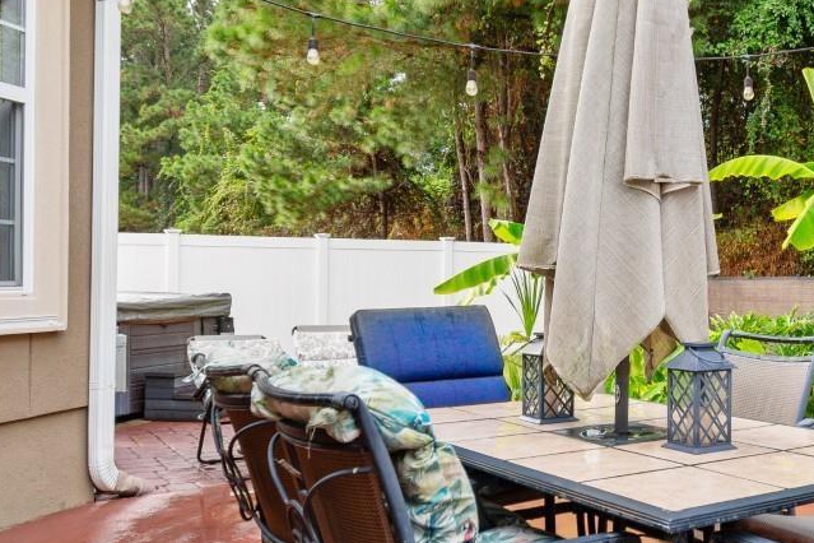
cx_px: 651
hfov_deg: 47.9
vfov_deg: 35.1
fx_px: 859
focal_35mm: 38
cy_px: 269
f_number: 5.6
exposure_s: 1/125
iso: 100
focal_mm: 10
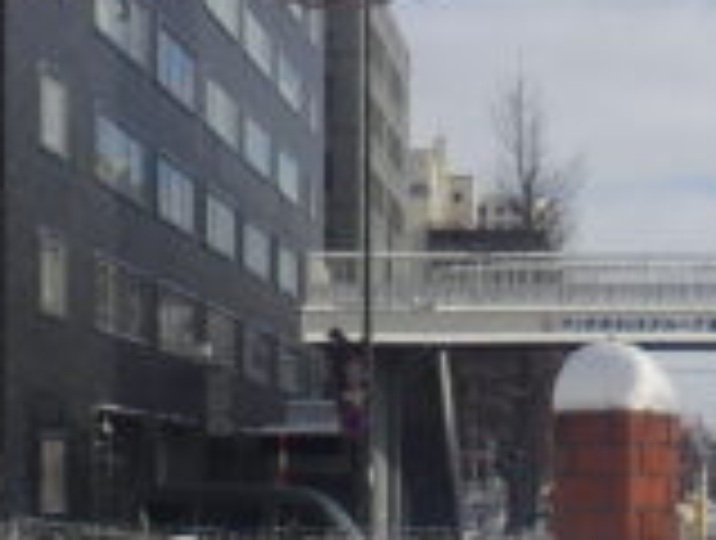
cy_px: 610
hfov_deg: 19.1
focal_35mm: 100
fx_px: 2073
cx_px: 691
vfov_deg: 14.5
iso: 125
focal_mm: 5
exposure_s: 1/1500
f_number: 4.2
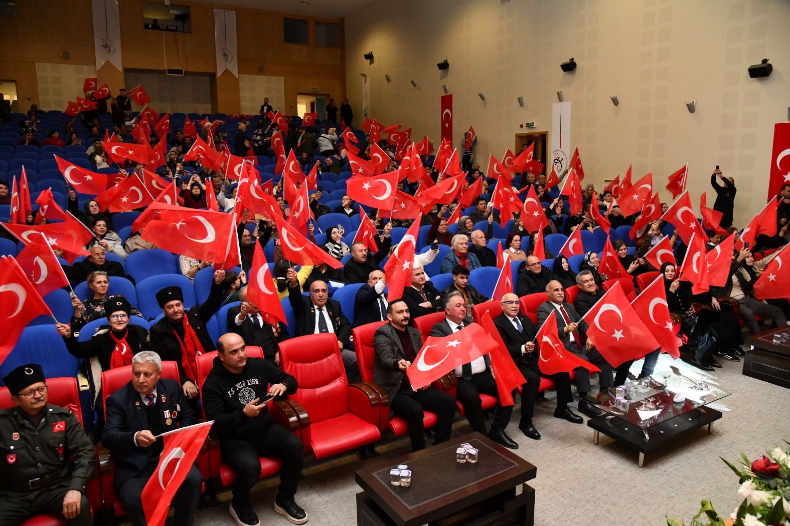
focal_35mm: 24
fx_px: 527
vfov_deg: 53.1
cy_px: 263
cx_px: 395
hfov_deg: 73.7
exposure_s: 1/200
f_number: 5
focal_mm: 24
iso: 8000
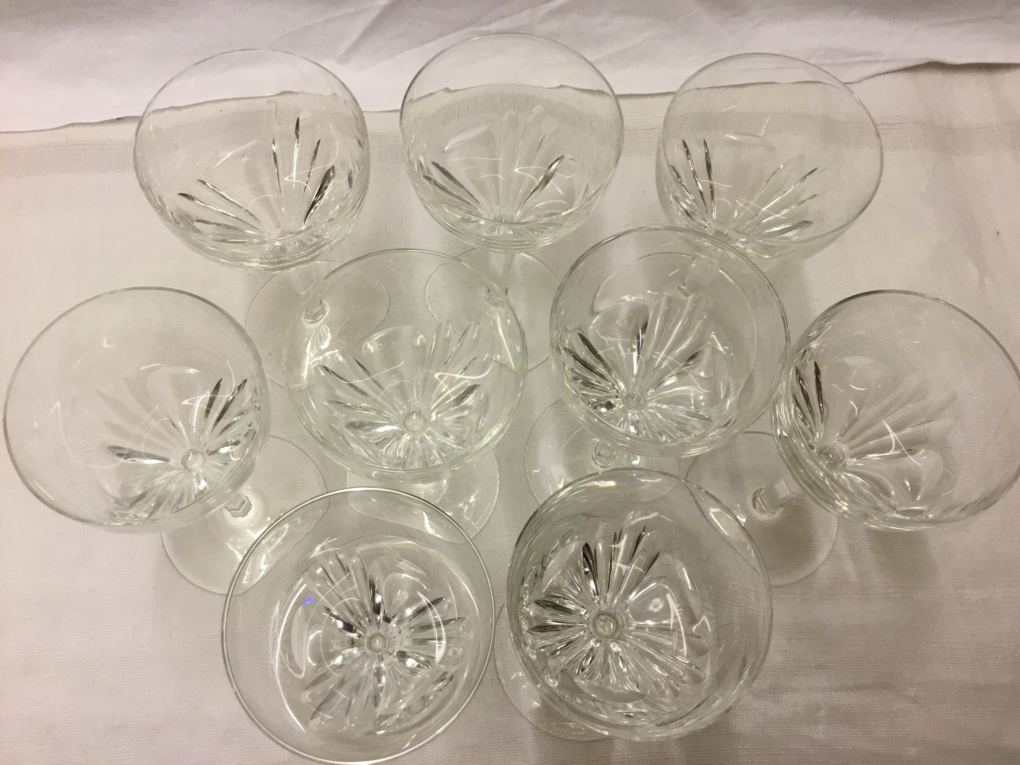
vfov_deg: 45.4
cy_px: 382
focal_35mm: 31
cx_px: 510
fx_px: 913
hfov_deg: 58.4
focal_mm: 3.3
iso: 40
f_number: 2.4
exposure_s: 1/33
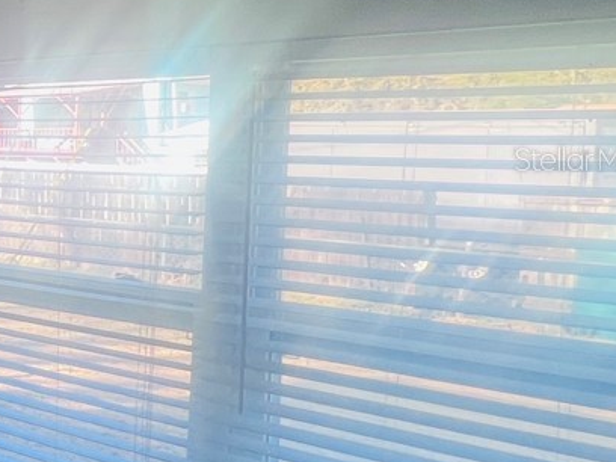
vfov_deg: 28.4
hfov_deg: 20.9
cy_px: 159
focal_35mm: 51
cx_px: -551
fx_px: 908
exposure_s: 1/99
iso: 50
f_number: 1.8
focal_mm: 1.57
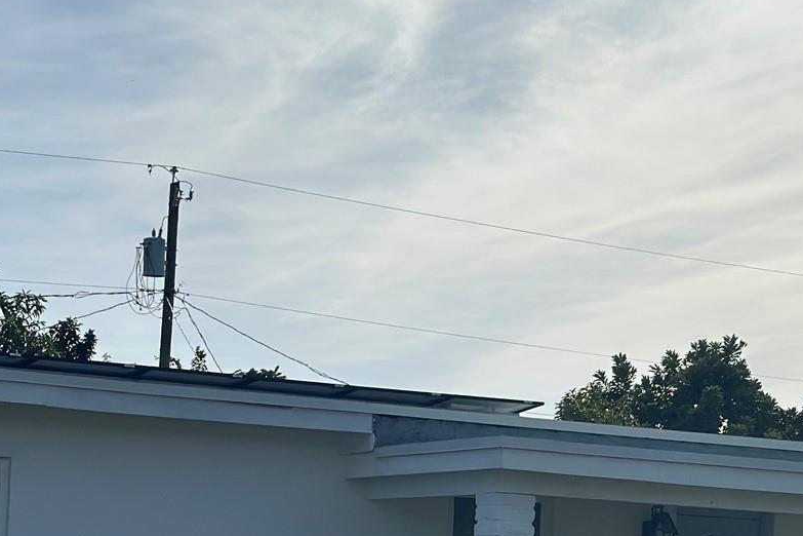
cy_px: 540
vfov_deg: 13.2
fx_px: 2275
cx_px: 438
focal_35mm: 102
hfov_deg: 20.0
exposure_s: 1/18868
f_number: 1.78
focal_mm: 6.86
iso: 100
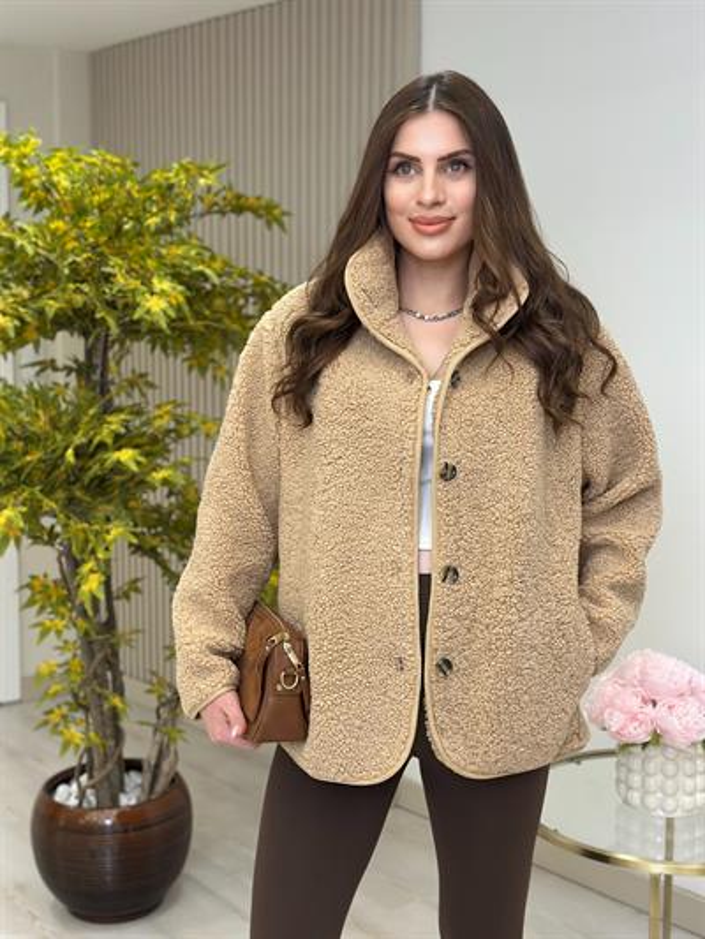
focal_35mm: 48
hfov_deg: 30.3
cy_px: 470
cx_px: 352
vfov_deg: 39.6
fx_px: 1303
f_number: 1.78
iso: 64
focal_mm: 6.86
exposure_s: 1/128
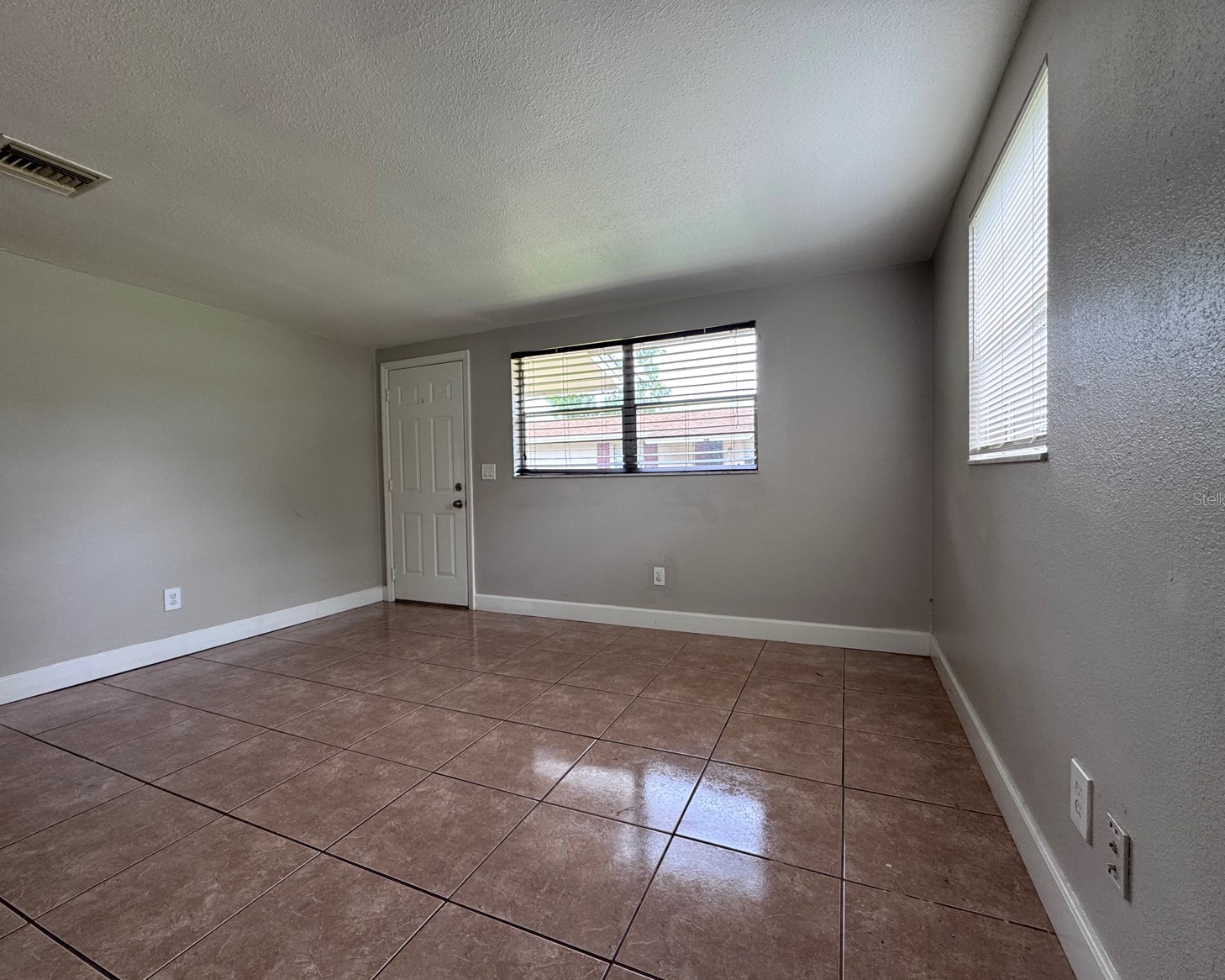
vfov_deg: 84.0
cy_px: 498
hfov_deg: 96.8
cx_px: 600
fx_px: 544
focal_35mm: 15
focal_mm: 2.22
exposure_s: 1/120
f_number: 2.2
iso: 160
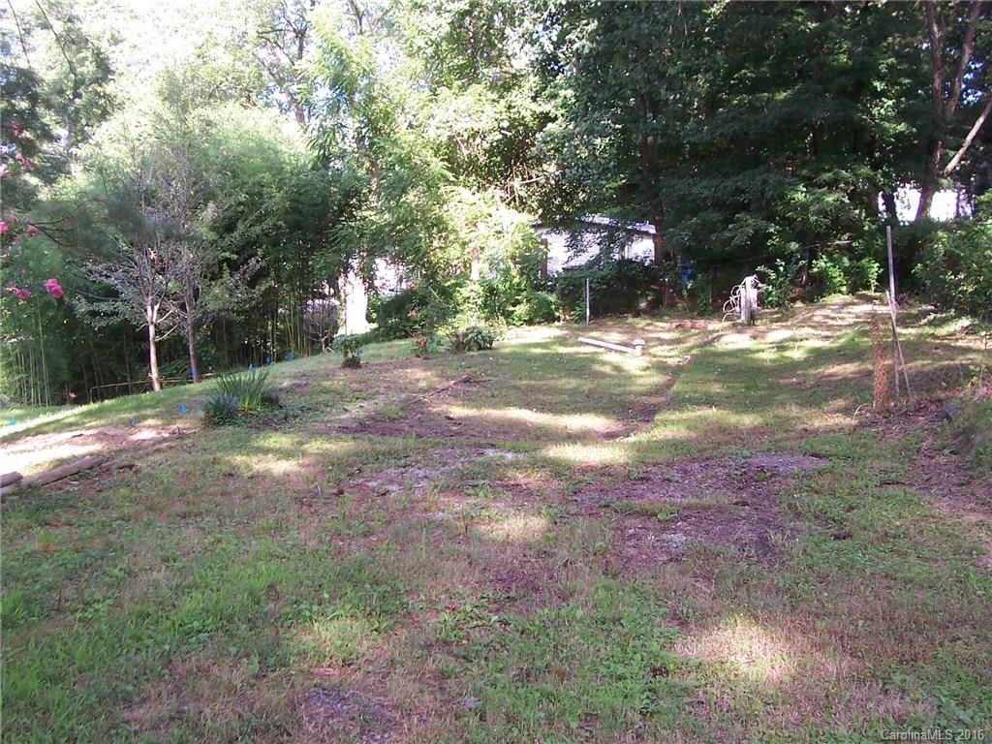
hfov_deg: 50.1
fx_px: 1060
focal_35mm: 37
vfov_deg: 38.7
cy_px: 372
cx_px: 496
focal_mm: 5.6
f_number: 2.8
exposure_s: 1/90
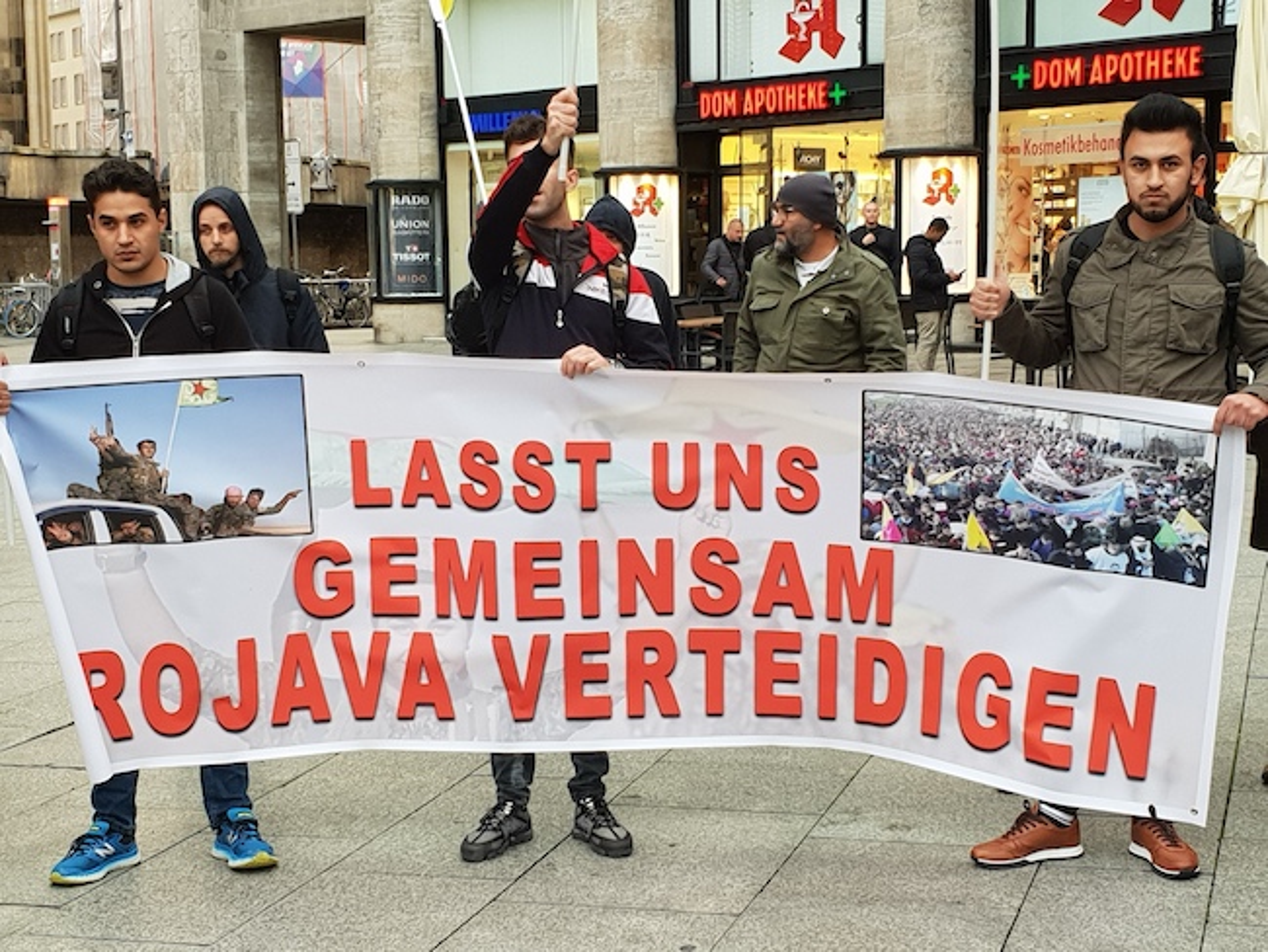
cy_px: 476
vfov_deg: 53.1
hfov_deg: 67.3
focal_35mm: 26
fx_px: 953
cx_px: 634
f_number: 2.4
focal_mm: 4.3
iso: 125
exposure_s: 1/50
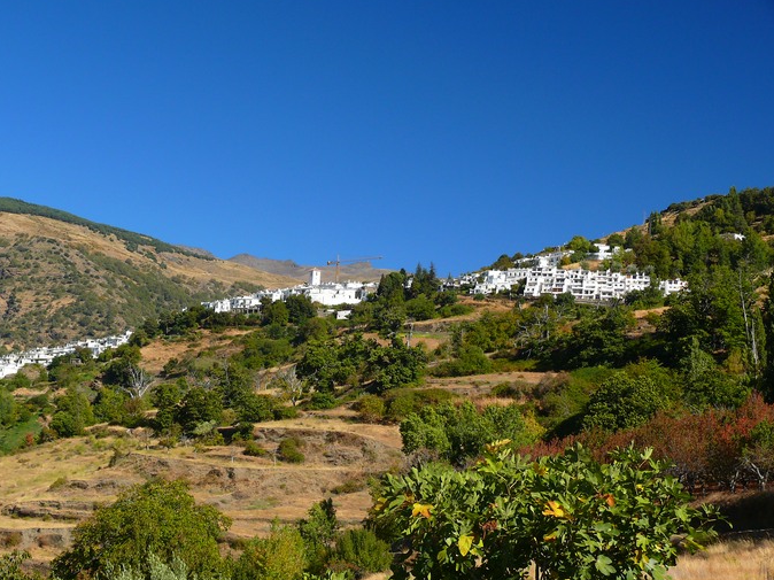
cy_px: 307
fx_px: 1542
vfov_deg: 21.3
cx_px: 349
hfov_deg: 28.2
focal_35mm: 69
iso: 100
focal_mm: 13.1
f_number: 4.5
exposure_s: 1/200
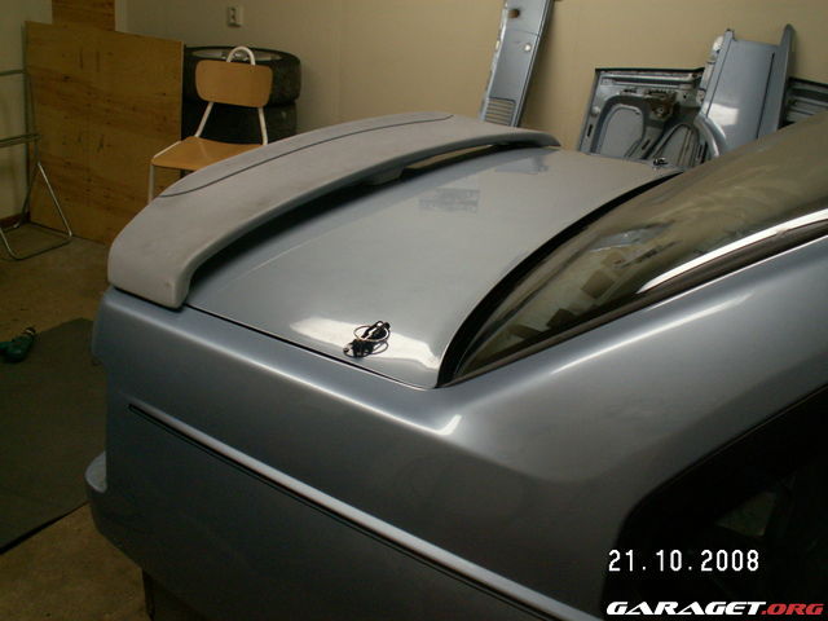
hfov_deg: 52.6
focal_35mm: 35
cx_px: 414
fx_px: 837
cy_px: 310
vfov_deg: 40.7
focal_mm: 5.86
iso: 125
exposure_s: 1/40
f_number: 2.8
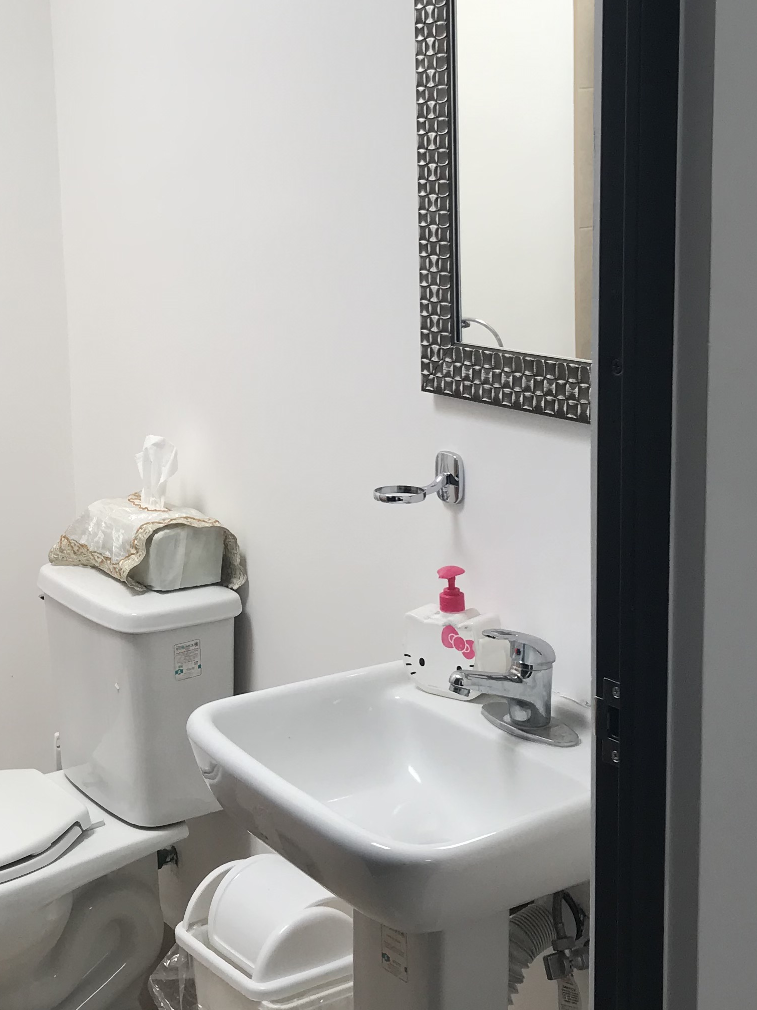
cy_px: 421
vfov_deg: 34.3
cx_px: 222
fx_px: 1633
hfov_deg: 25.9
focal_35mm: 56
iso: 20
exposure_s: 1/101
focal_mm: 3.99
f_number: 1.8
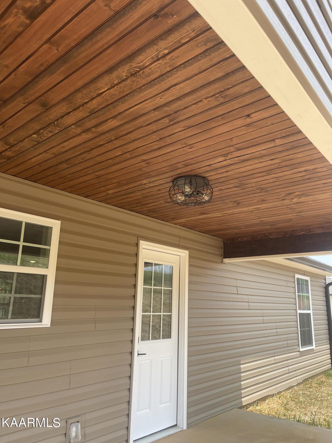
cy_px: 222
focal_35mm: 26
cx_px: 166
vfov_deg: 67.3
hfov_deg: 53.1
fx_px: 332
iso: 32
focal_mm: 5.1
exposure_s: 1/855
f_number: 1.6
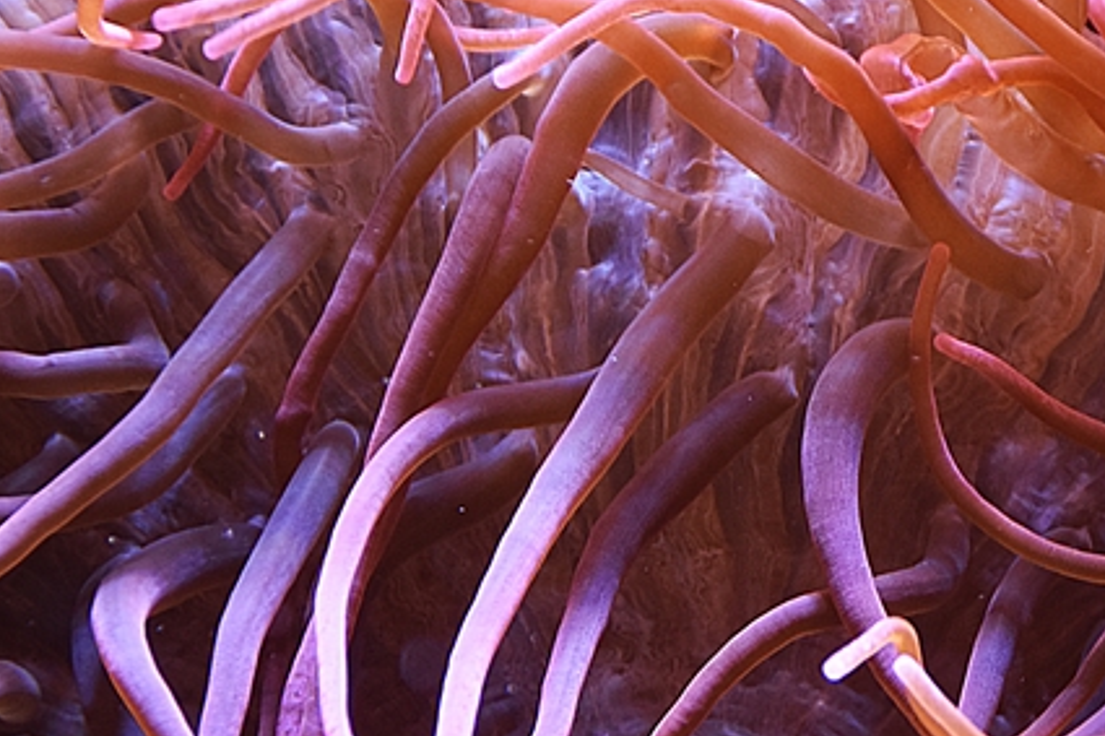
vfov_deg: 5.1
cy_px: 667
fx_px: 8321
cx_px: 853
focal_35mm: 271
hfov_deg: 7.6
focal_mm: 75
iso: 640
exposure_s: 1/60
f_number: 5
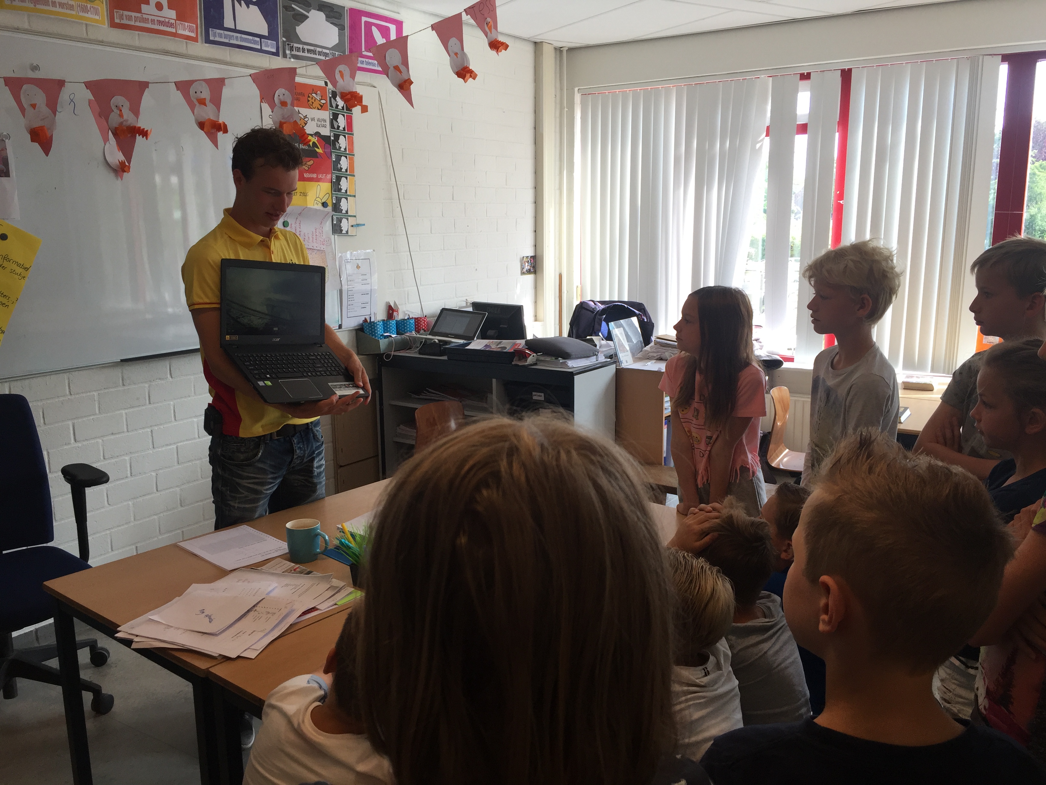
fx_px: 876
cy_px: 392
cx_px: 523
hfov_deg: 61.7
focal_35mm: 29
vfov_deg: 48.2
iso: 40
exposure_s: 1/100
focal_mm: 4.15
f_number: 2.2
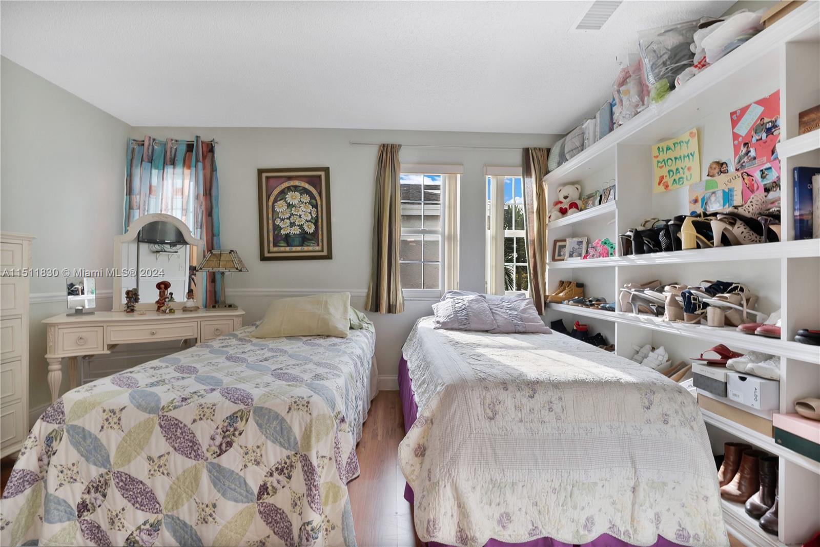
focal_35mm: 14
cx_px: 410
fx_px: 319
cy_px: 274
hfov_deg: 104.3
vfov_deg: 81.2
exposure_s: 2
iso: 100
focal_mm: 14
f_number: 9
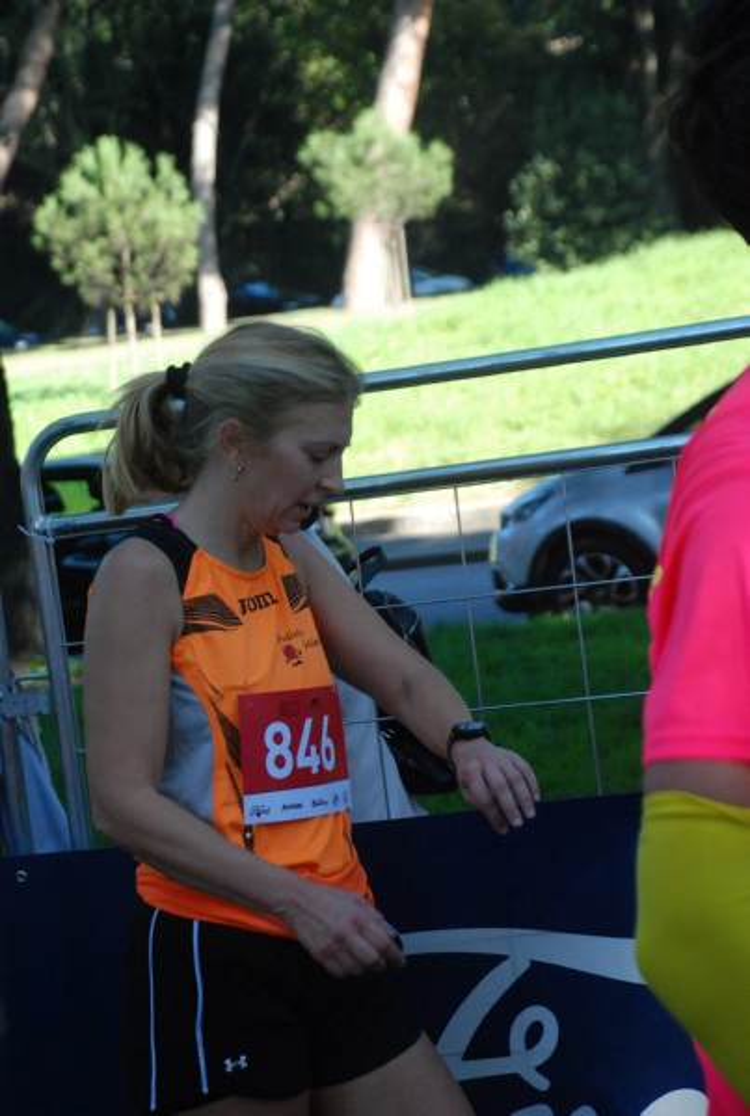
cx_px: 375
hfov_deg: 13.1
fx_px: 3264
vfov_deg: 19.4
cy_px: 558
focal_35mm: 105
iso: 1000
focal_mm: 70
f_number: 5.6
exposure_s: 1/500
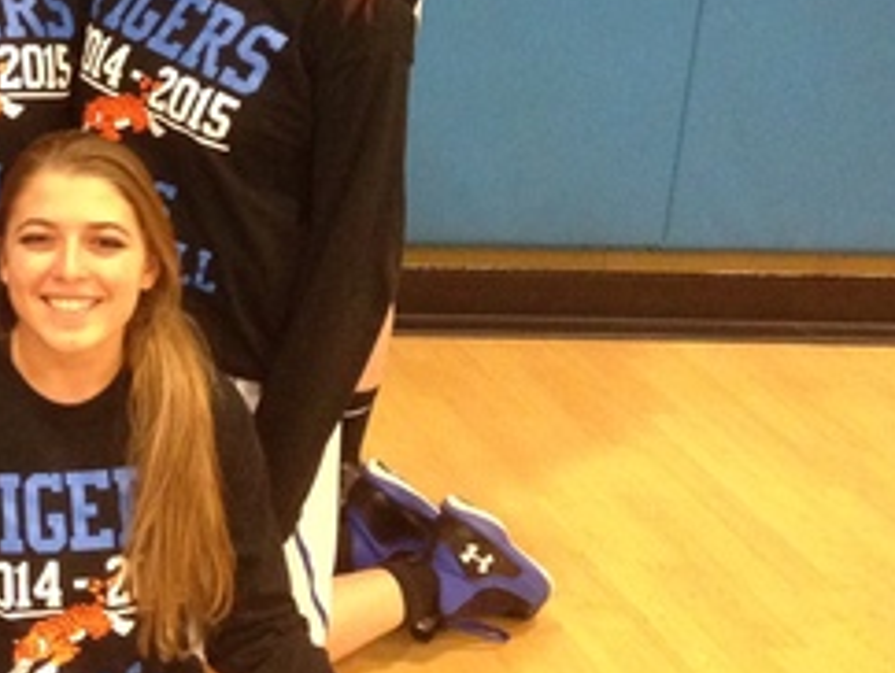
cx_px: -251
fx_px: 2536
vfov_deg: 14.9
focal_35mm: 98
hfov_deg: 18.7
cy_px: 52
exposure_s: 1/15
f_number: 2.4
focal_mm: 4.12
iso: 320
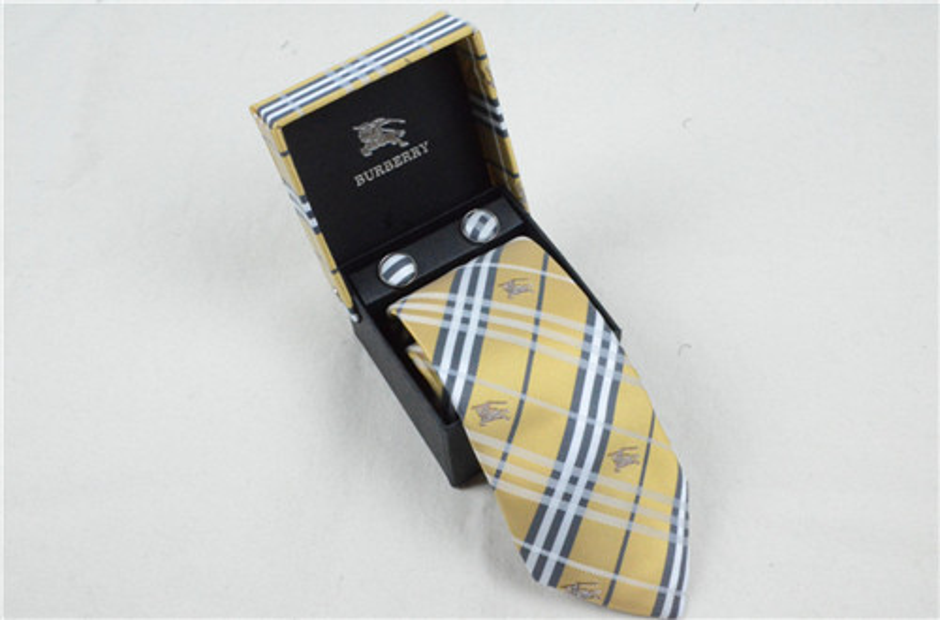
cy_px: 310
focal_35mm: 40
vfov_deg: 32.8
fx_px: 1054
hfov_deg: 48.1
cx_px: 470
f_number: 25
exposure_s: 1/40
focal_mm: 27
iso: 6400
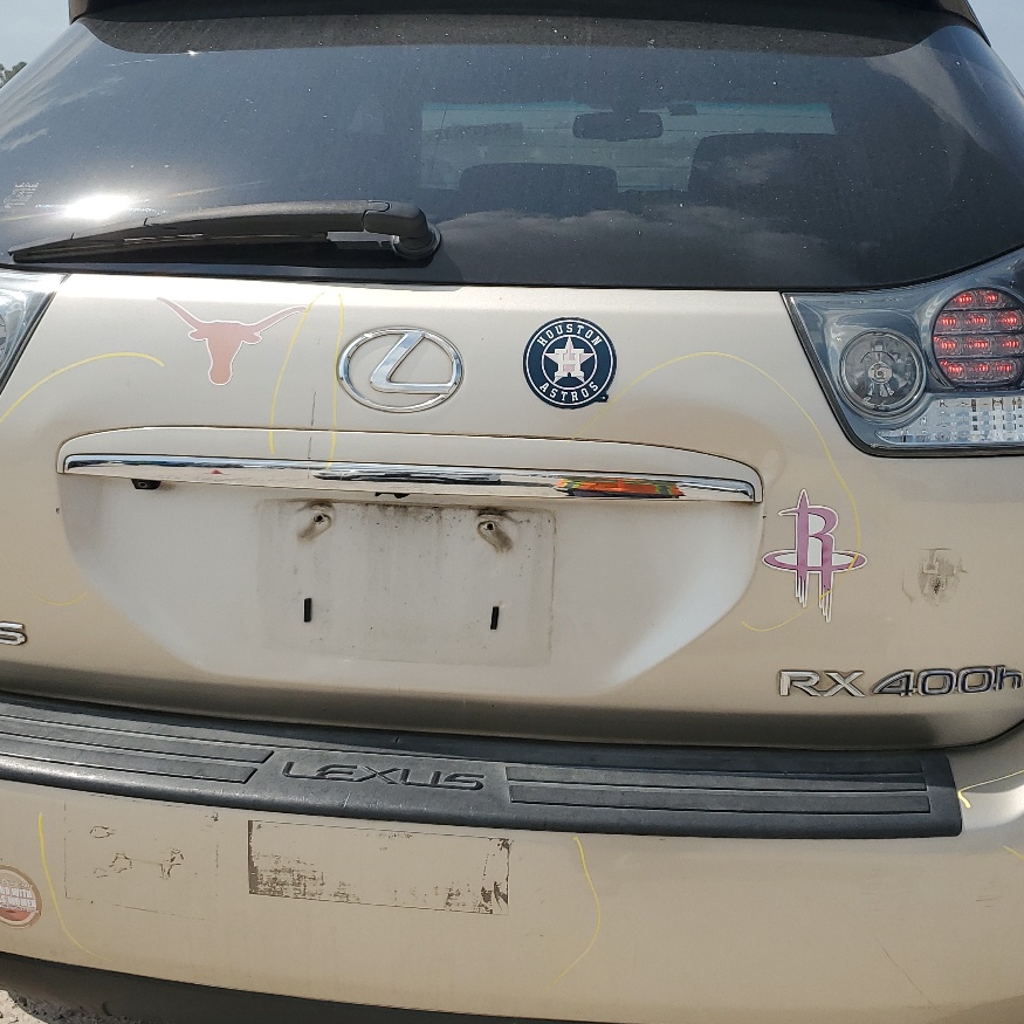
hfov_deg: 40.0
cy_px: 438
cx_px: 528
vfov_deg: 39.9
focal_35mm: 42
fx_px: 1406
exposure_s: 1/5000
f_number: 1.5
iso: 50
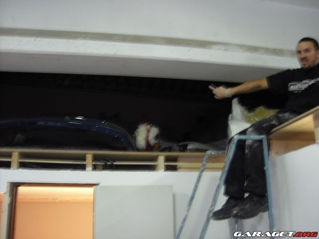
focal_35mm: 37
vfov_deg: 38.7
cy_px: 120
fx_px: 341
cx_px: 160
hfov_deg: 50.1
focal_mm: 6.2
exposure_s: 1/5
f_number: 2.7
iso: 100
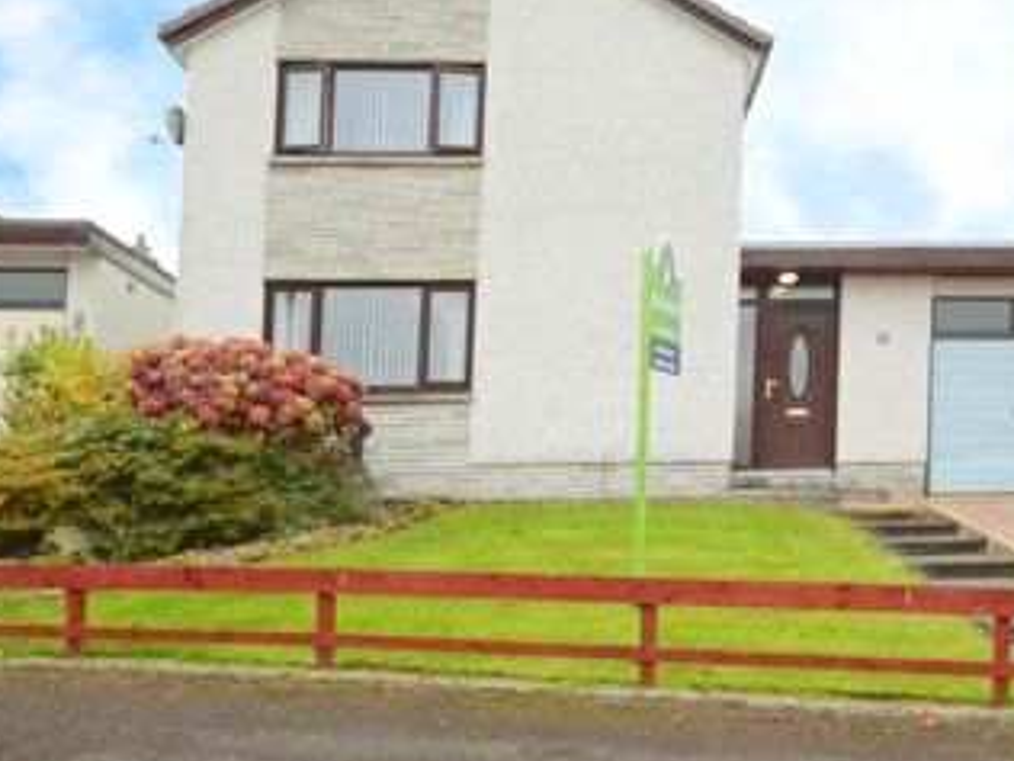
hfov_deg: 55.4
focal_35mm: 32
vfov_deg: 43.8
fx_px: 937
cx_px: 690
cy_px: 278
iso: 3200
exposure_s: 1/400
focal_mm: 10
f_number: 9
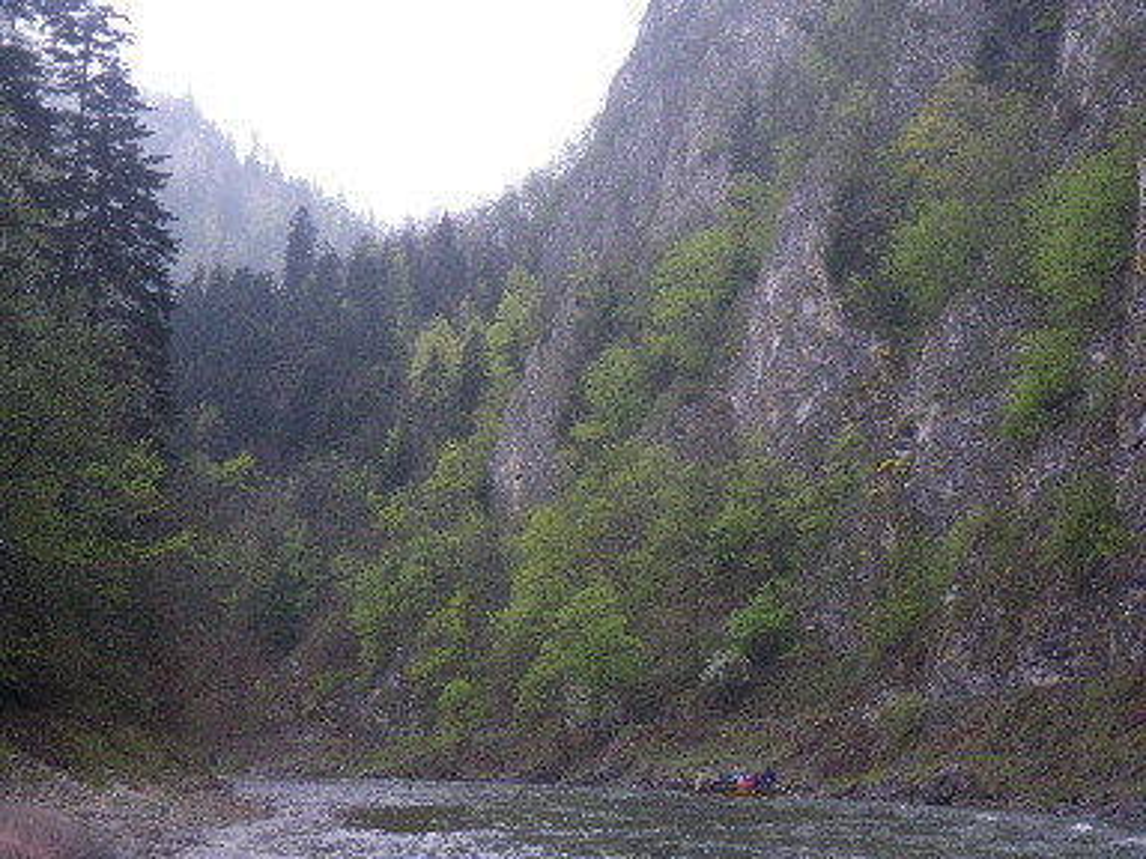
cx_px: 573
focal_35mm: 62
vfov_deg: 23.7
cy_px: 430
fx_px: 2053
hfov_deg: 31.2
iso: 160
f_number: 4.6
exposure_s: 1/80
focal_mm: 11.1
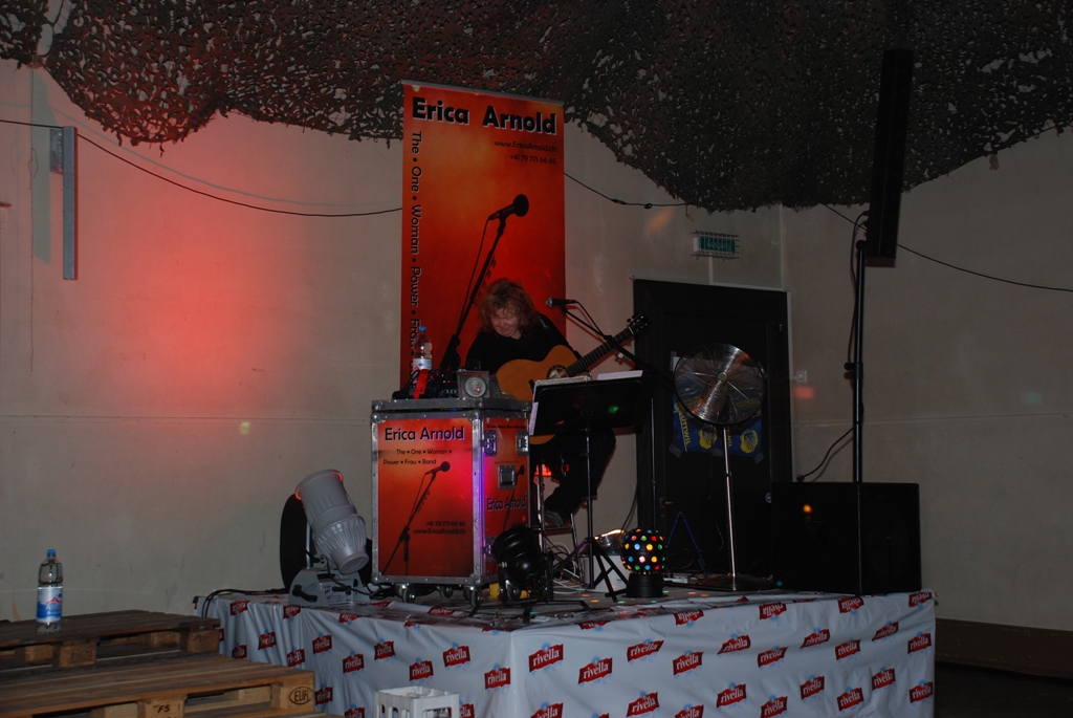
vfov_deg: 28.1
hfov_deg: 41.1
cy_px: 359
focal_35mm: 48
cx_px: 536
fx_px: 1432
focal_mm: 32
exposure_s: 1/60
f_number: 4.2
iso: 200
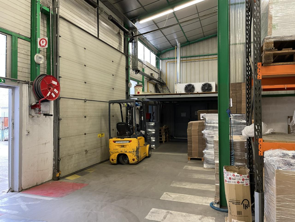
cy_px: 111
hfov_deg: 67.3
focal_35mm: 26
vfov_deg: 53.1
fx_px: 222
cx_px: 148
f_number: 1.6
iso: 100
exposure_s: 1/50
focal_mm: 4.2
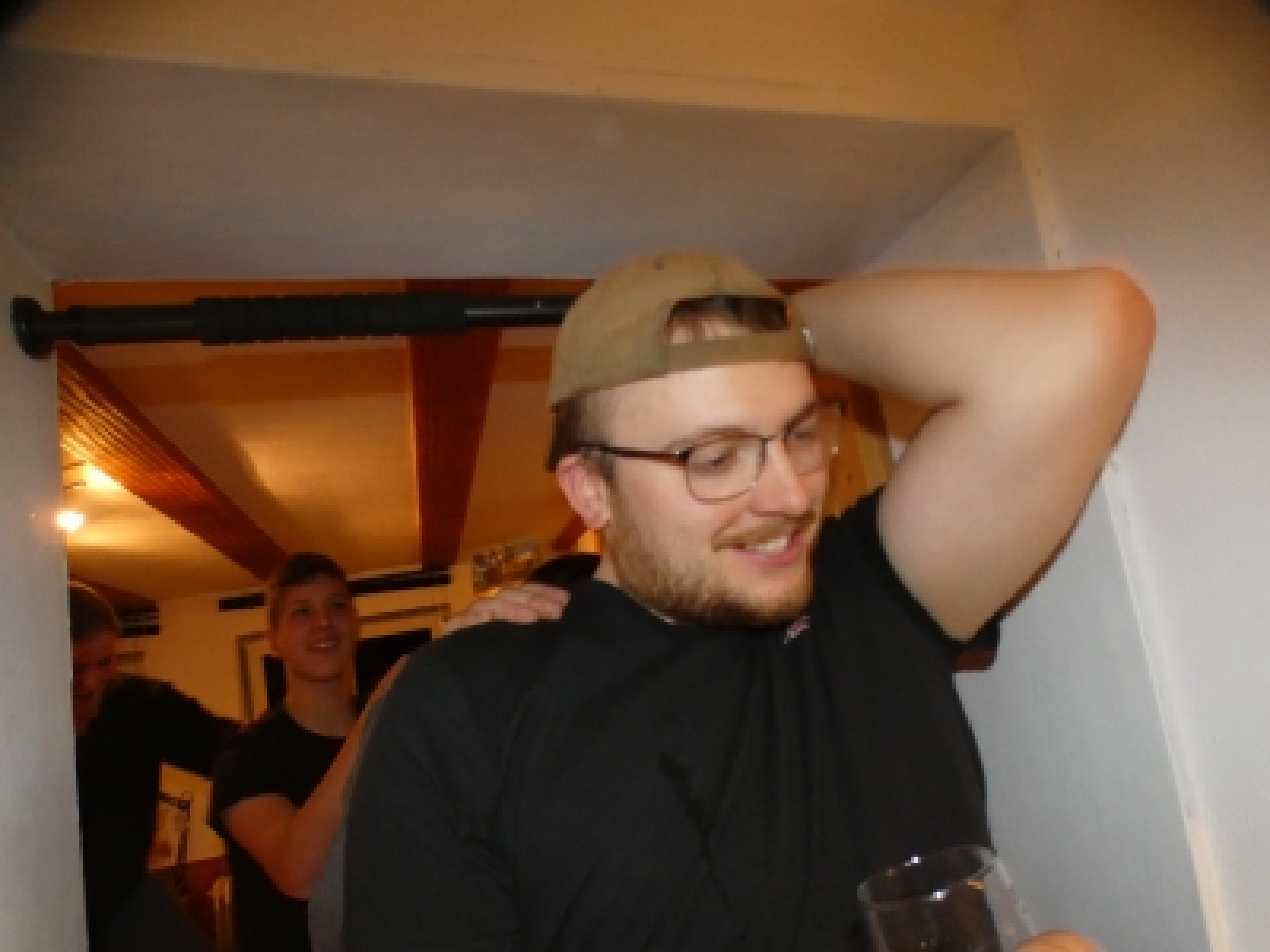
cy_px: 476
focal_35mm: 20
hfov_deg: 81.7
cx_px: 635
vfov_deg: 66.0
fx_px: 734
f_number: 2.8
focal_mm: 3.6
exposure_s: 1/60
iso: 800
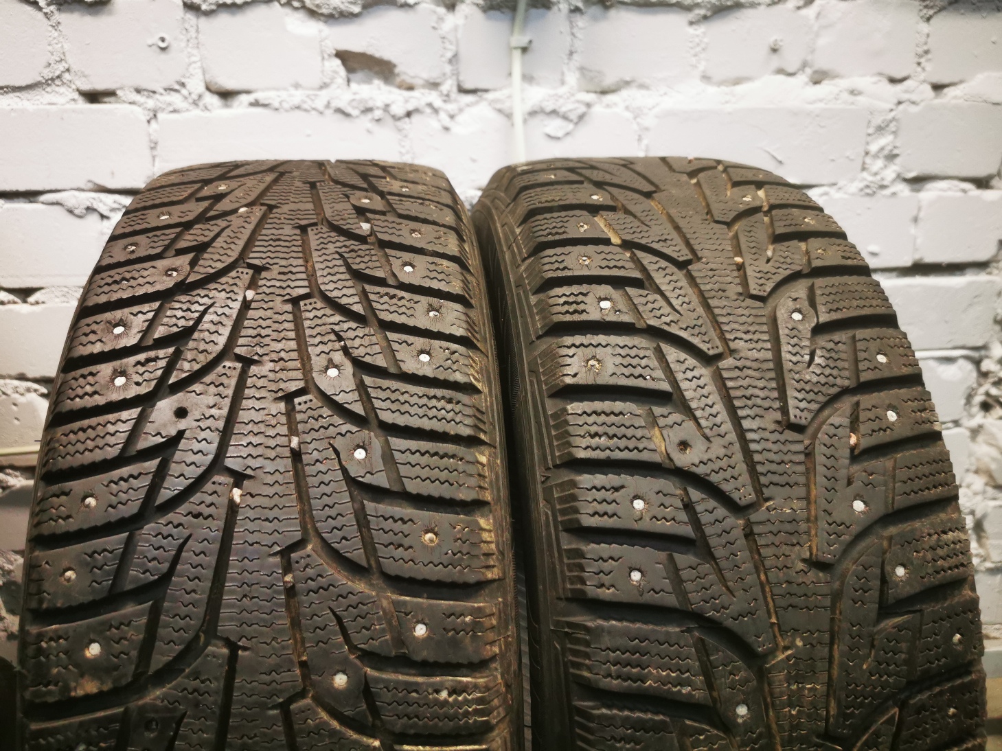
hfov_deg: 65.3
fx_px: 781
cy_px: 376
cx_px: 501
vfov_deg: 51.3
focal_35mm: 27
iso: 200
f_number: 1.6
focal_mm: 5.56
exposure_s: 1/50
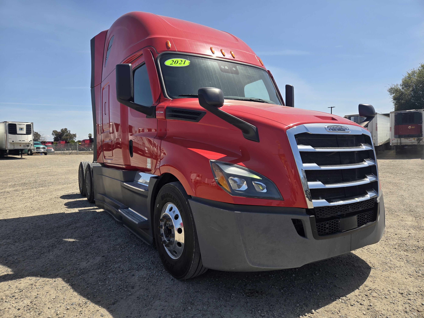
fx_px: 282
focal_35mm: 23
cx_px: 212
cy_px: 159
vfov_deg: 58.9
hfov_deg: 73.9
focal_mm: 5.4
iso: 25
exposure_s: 1/1623
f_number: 1.8
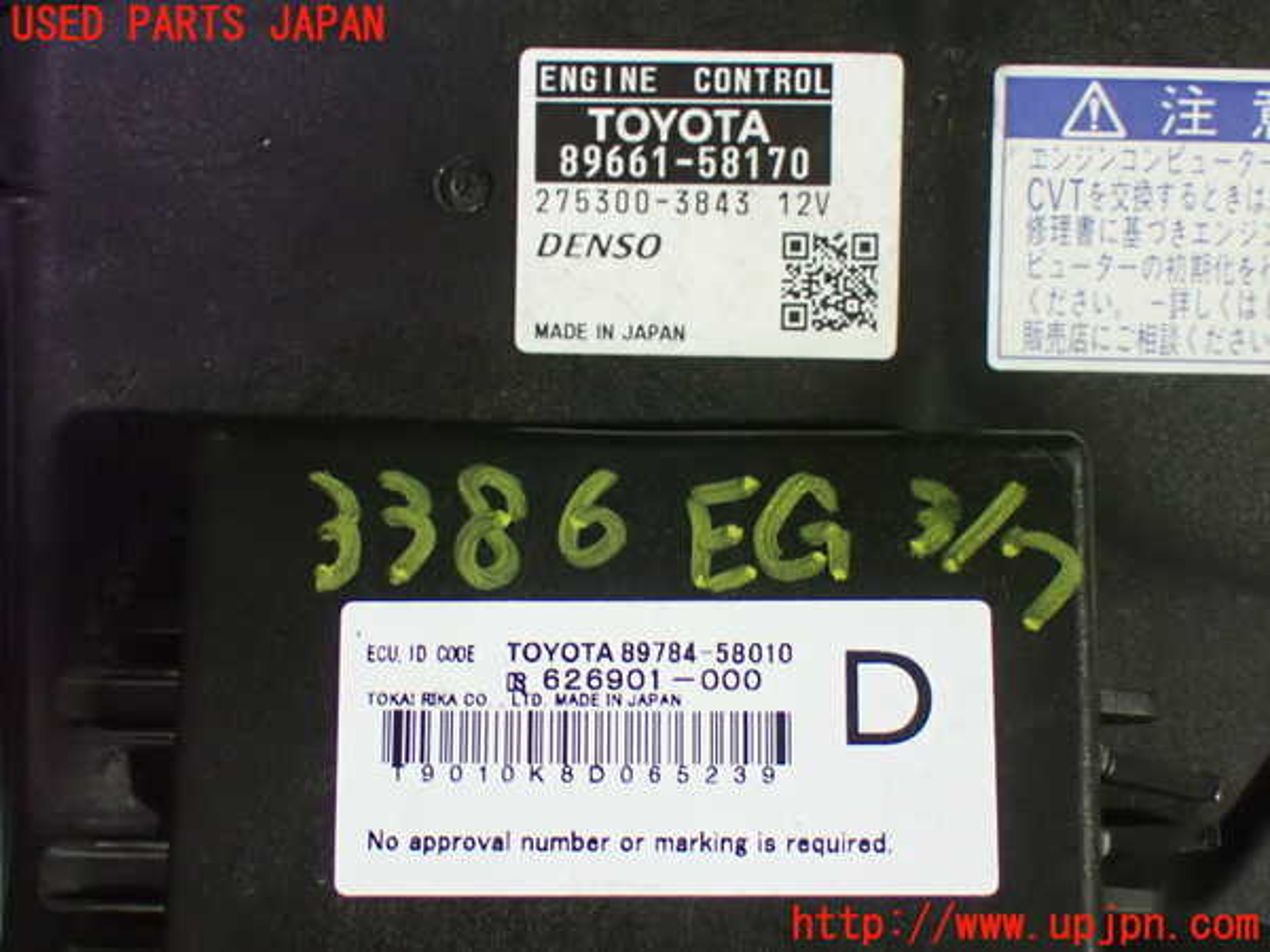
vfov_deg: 21.9
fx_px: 2458
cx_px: 635
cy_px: 476
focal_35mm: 67
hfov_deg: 29.0
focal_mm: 11.88
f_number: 3.8
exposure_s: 1/30
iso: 1600
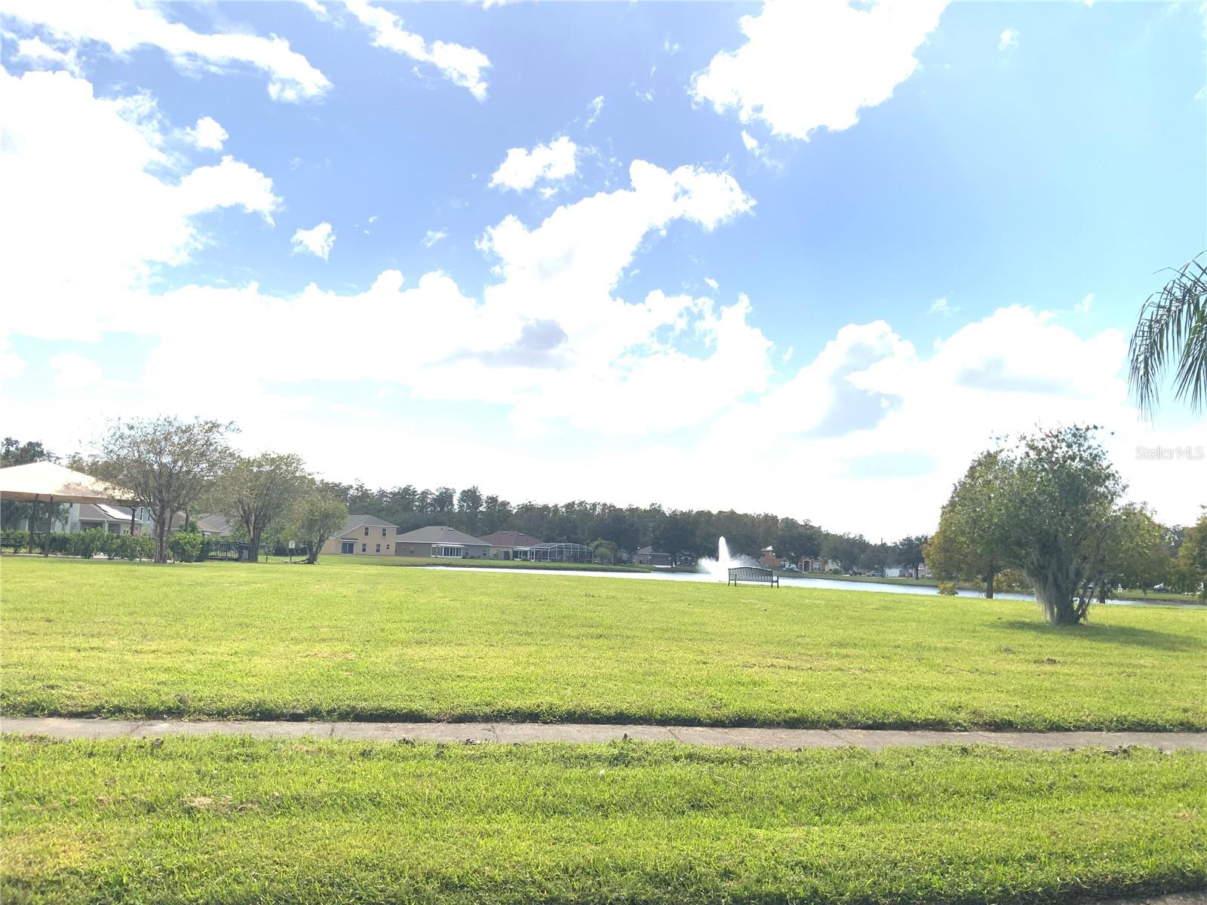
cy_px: 452
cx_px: 604
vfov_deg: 48.2
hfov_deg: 61.7
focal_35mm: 29
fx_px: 1011
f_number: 1.8
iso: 20
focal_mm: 3
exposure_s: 1/2320
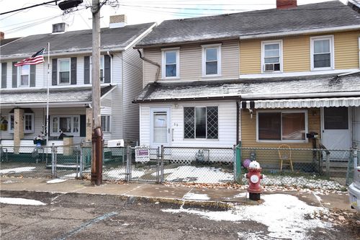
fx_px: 255
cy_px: 120
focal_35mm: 26
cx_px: 180
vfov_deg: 50.4
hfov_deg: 70.5
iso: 200
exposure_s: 1/250
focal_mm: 17
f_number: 8
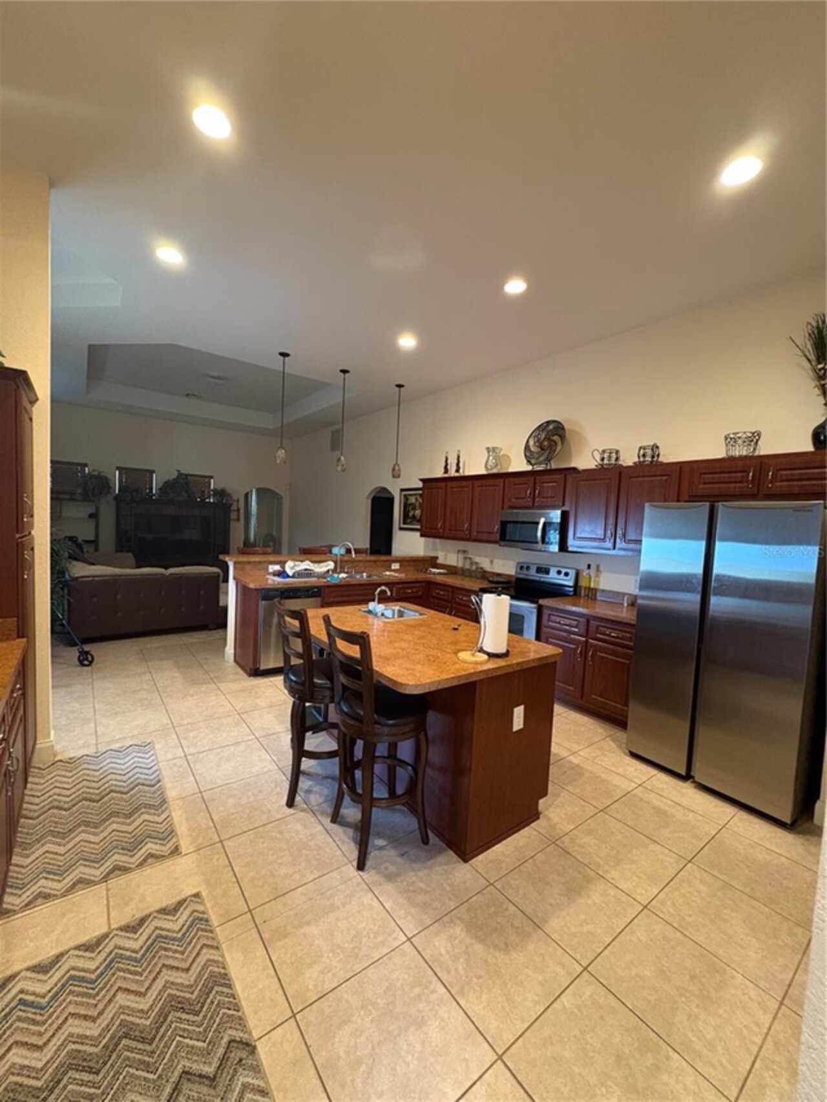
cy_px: 551
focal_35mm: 14
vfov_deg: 102.1
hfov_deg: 85.7
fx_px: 446
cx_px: 414
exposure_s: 1/60
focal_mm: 2.22
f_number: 2.2
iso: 800
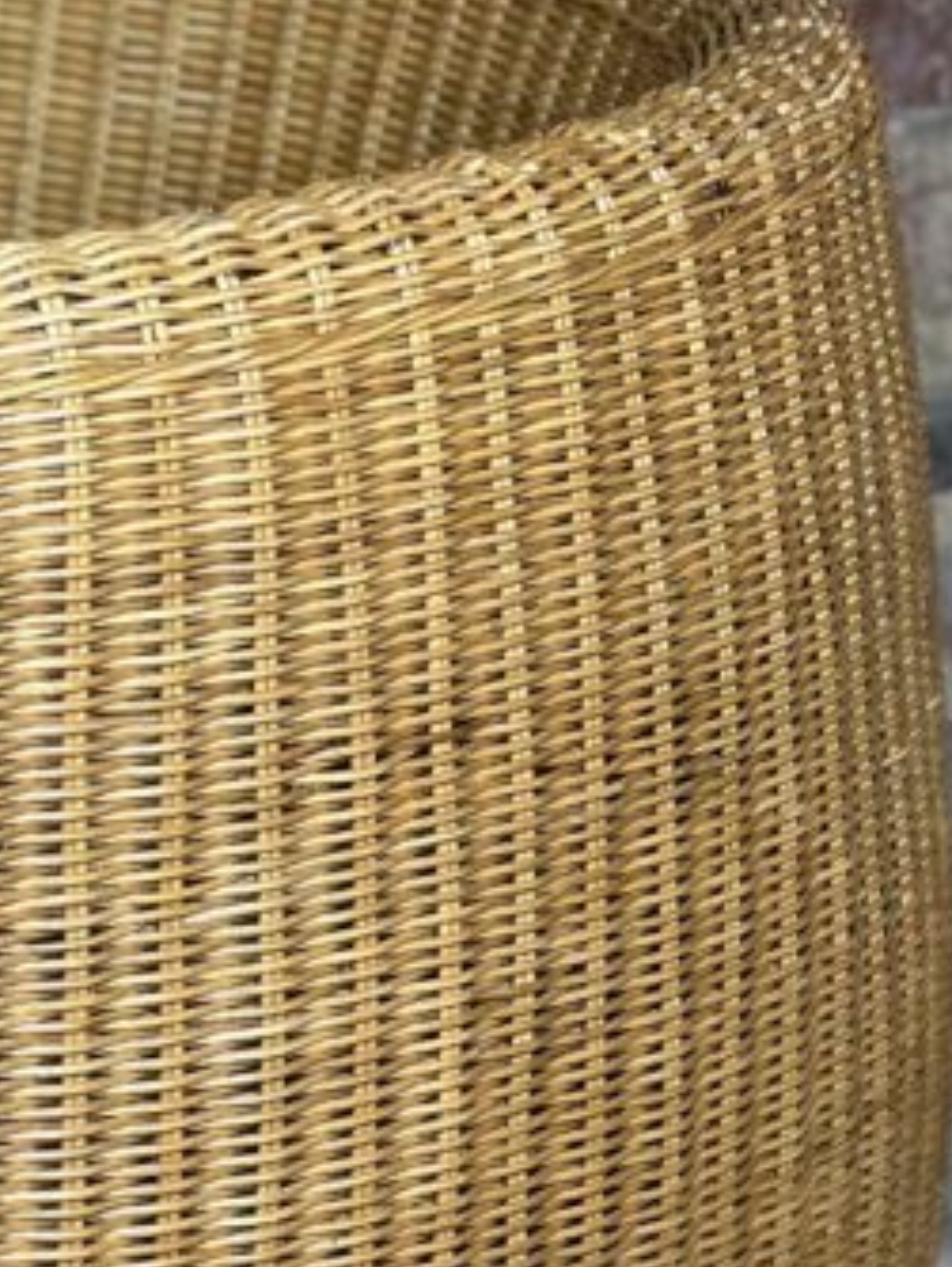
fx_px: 5383
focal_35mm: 147
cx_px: -284
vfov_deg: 13.3
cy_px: 1062
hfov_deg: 9.9
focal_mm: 6.86
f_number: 1.78
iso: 125
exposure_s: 1/50
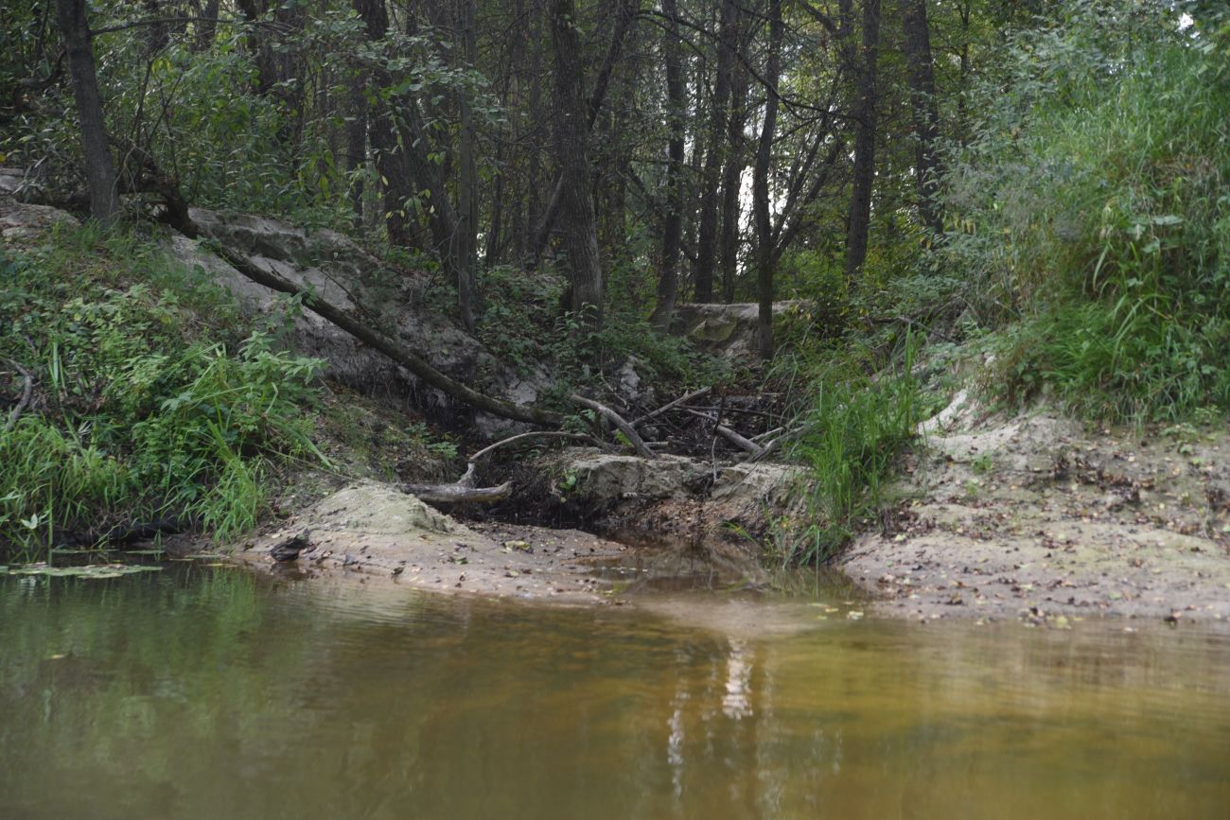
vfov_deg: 24.6
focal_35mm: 55
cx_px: 615
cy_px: 410
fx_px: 1879
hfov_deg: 36.2
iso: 200
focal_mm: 55
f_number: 3.5
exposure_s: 1/125
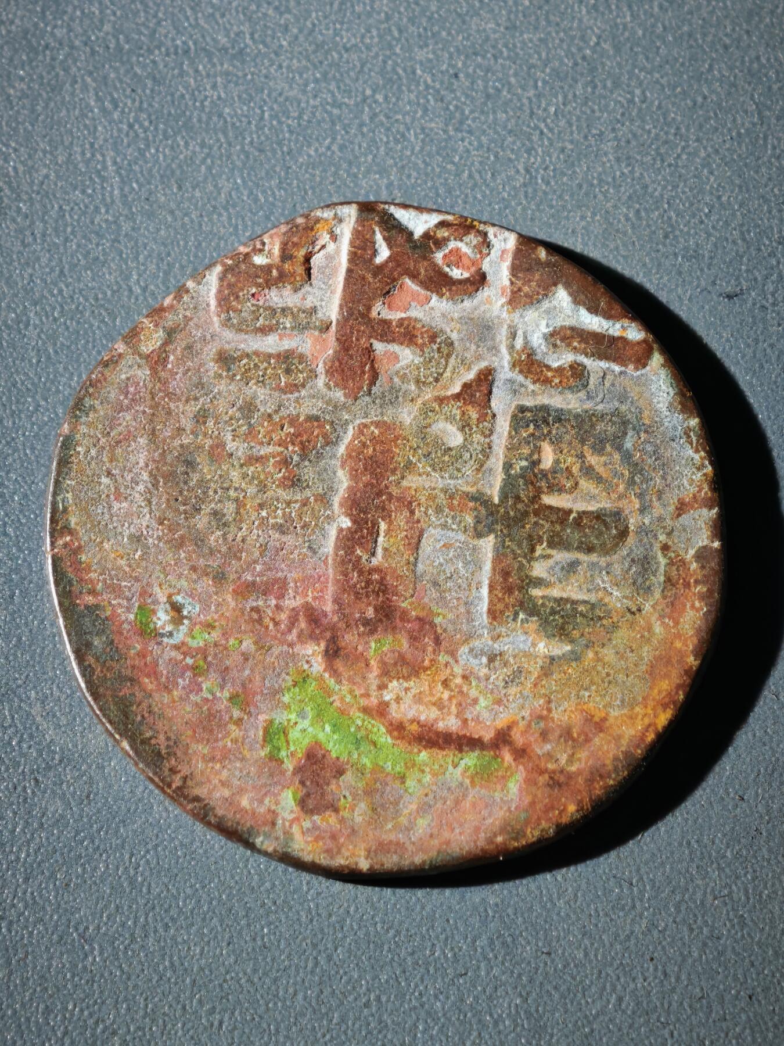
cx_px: 392
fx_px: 4016
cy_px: 523
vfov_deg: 14.8
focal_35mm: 133
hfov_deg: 11.1
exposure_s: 1/300
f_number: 2
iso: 640
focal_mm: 9
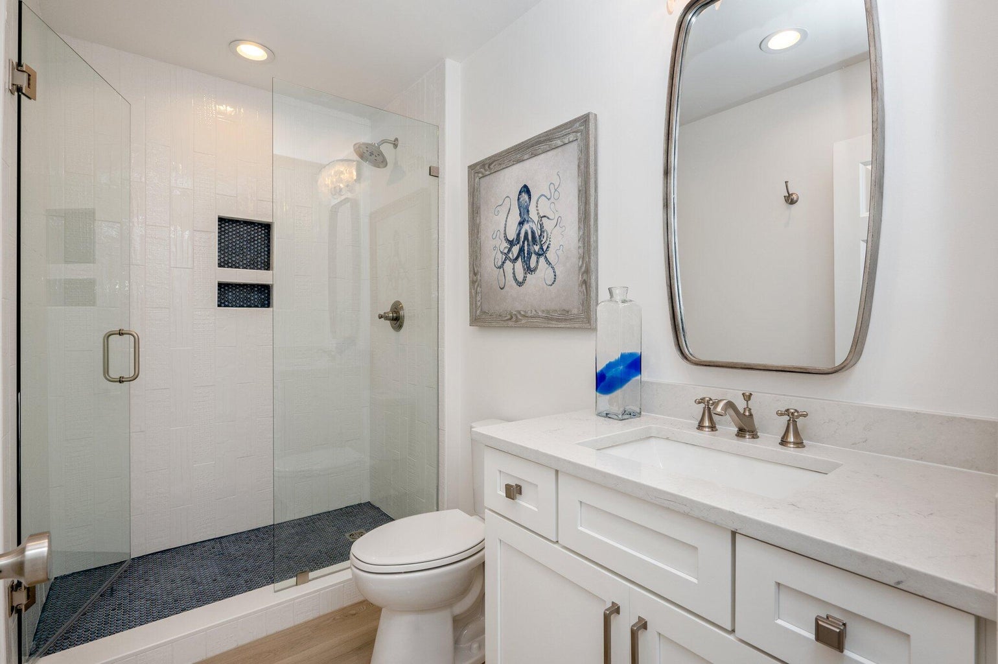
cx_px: 499
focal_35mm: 17
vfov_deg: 70.3
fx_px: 471
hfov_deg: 93.3
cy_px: 332
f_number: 9
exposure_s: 1/60
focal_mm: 17
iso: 400
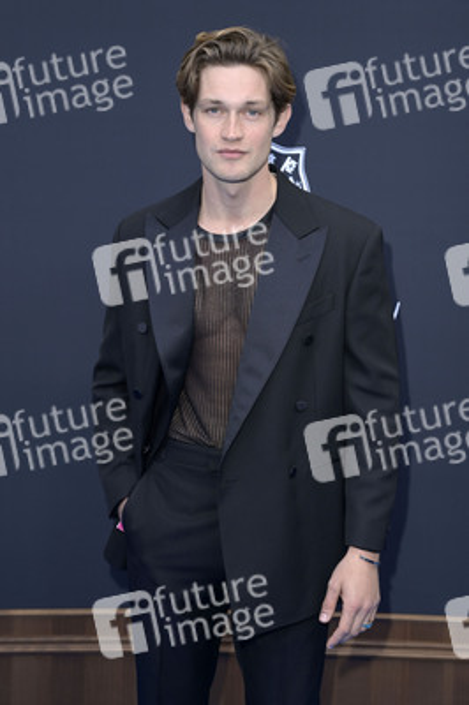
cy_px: 352
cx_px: 234
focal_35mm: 62
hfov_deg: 21.9
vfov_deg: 32.4
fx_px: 1214
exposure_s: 1/250
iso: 500
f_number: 5.6
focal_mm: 62
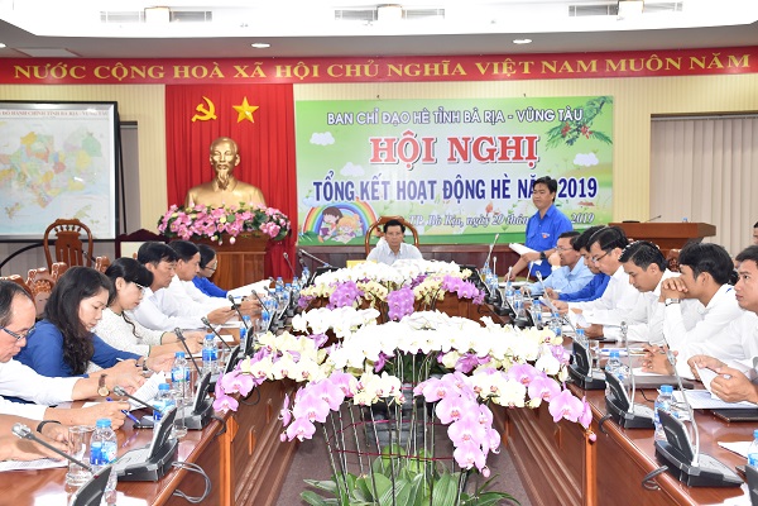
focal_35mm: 48
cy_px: 253
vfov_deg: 28.1
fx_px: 1011
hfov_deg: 41.1
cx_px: 379
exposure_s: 1/60
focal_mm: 32
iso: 1250
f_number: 5.6
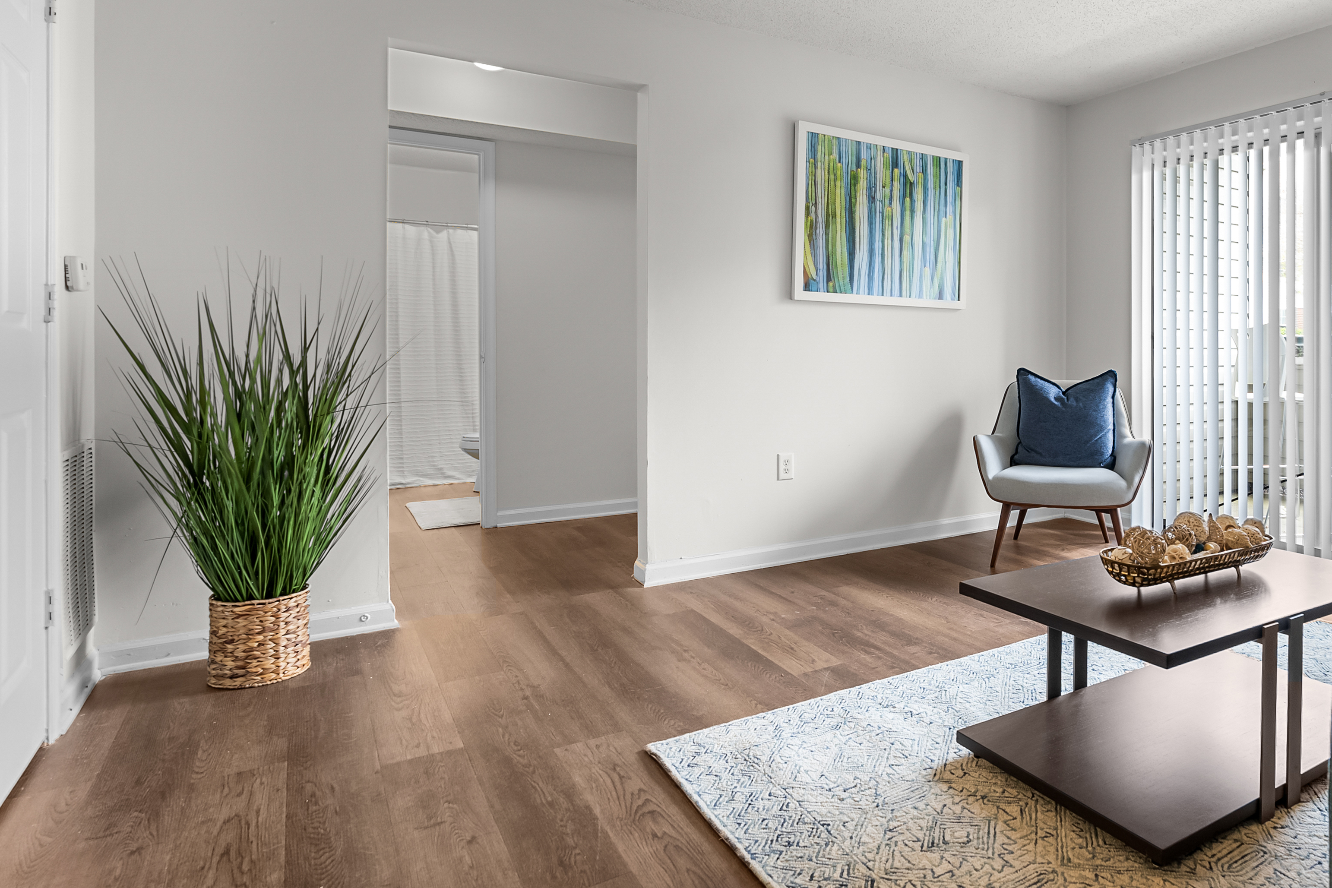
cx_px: 897
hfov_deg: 75.9
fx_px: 814
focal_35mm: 22
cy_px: 359
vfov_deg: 56.8
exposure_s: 1/4
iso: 320
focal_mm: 16
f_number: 7.1
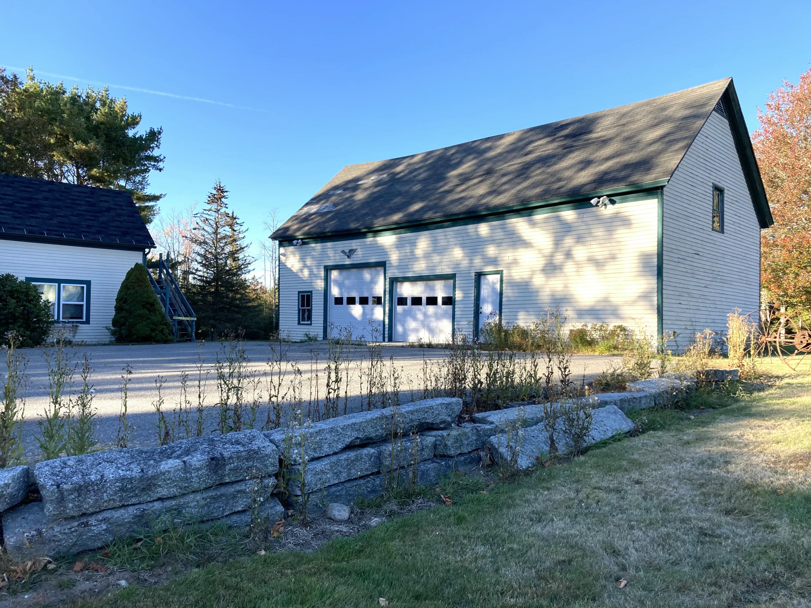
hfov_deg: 63.4
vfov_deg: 49.7
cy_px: 304
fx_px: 656
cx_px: 406
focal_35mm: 28
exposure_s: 1/694
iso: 20
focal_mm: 3.99
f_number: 1.8
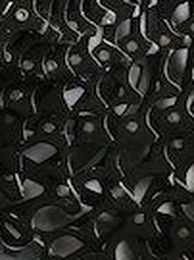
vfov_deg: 11.5
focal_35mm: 172
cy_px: 117
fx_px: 1287
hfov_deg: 8.2
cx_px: -196
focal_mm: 4.15
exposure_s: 1/30
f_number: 2.2
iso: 80
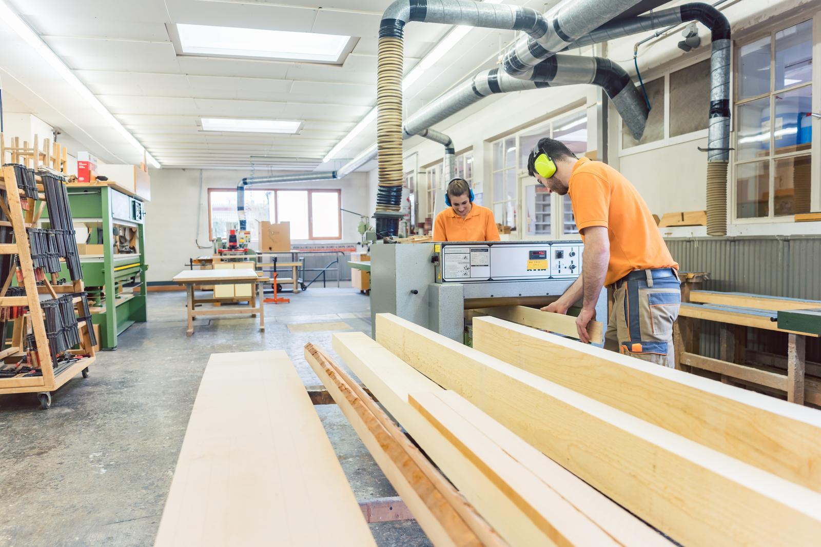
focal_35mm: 28
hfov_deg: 65.5
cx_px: 410
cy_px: 274
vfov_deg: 46.4
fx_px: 639
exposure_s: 1/80
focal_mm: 28
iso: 1000
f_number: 3.5
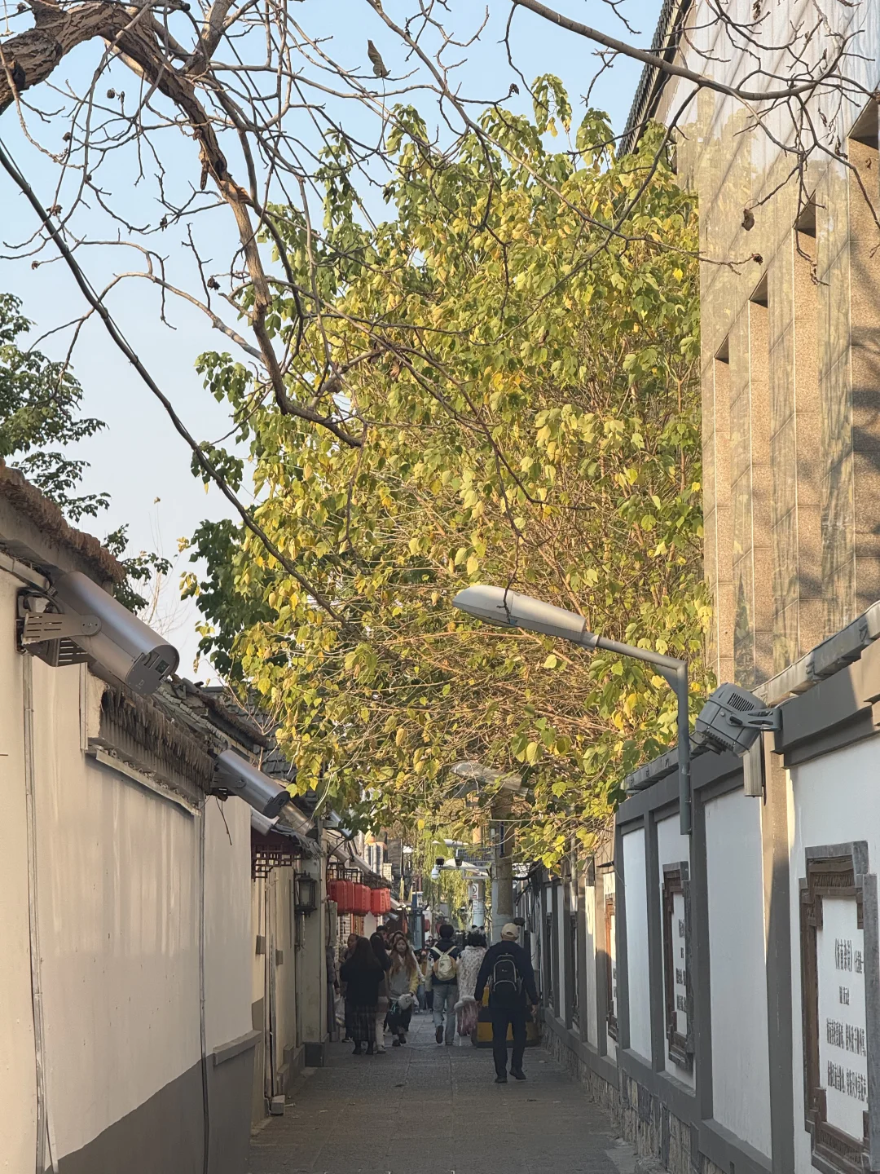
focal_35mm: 120
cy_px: 587
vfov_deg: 16.4
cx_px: 440
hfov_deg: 12.3
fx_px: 4067
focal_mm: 15.66
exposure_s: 1/504
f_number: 2.8
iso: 50
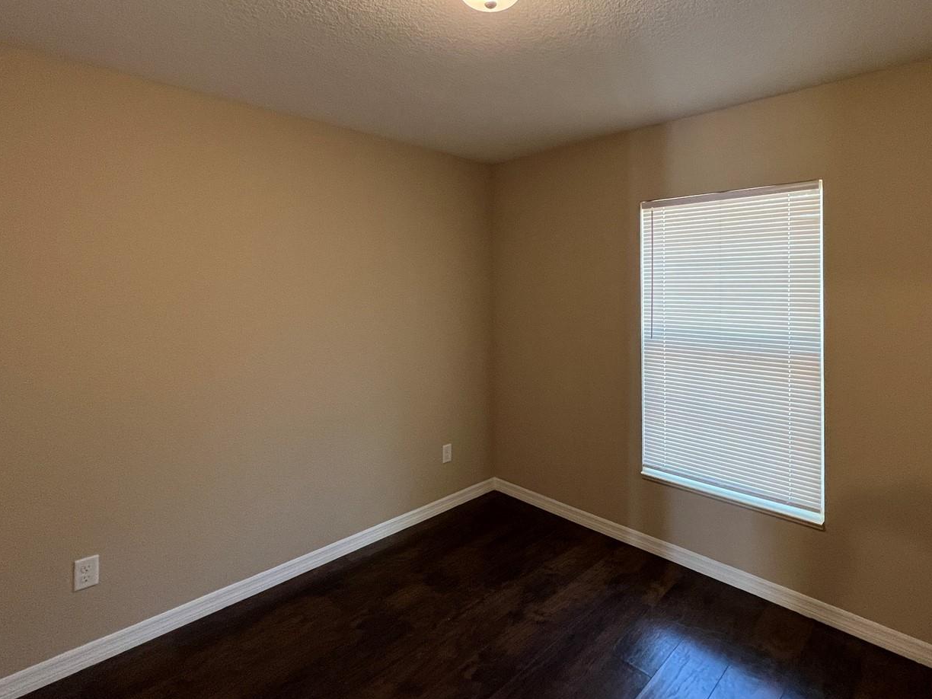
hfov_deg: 90.8
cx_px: 508
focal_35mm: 17
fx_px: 458
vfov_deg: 74.1
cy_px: 286
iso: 400
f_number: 1.8
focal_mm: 1.57
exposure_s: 1/60
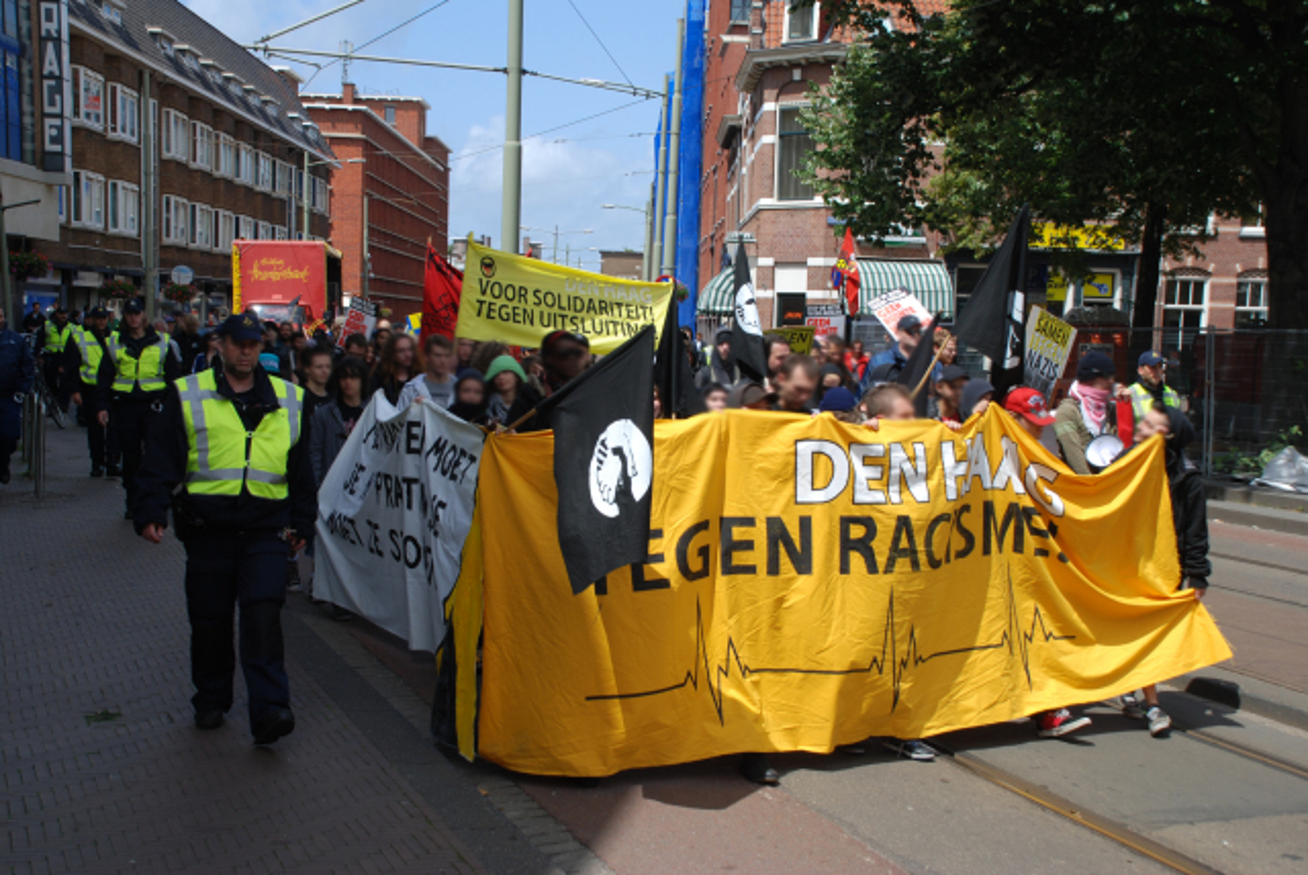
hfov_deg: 42.3
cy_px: 438
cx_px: 654
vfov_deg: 29.0
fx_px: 1691
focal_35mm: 46
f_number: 7.1
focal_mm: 31
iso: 100
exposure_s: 1/200
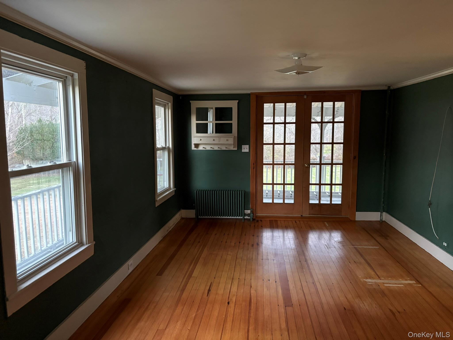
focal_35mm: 26
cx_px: 226
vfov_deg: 53.1
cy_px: 170
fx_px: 340
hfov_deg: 67.3
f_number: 1.6
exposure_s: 1/30
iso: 640
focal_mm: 5.96
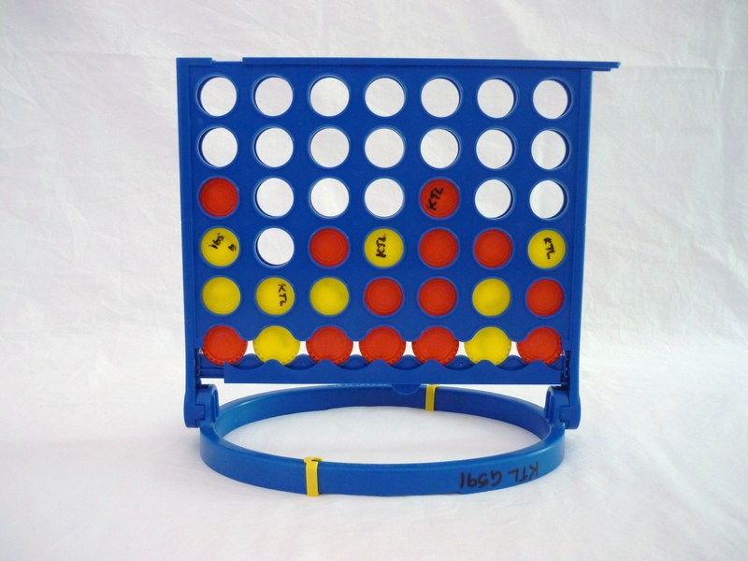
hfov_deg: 55.4
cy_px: 280
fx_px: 713
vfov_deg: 42.9
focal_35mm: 33
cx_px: 374
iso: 400
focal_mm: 5.5
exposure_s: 1/25
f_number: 2.8
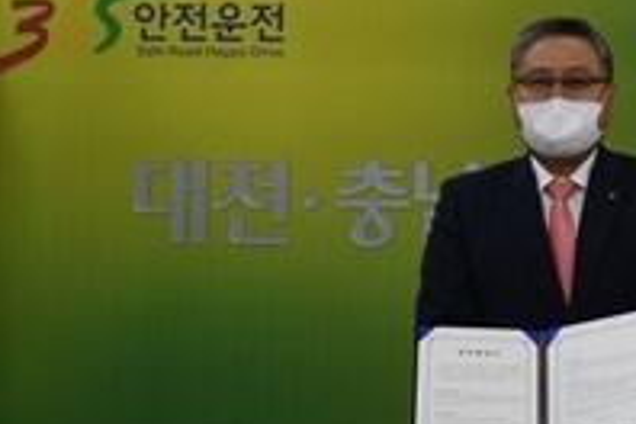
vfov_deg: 12.5
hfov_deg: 17.3
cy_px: 58
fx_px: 1926
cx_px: 883
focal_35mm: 109
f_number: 3
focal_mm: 24
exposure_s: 1/40
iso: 100
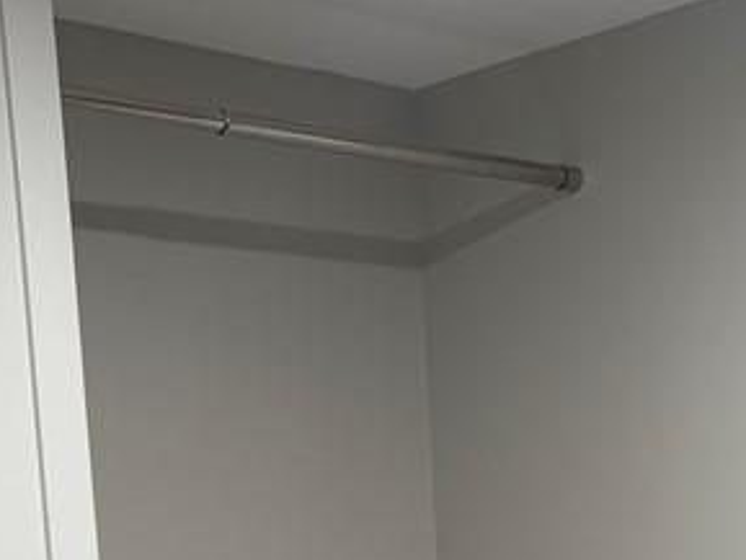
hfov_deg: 21.0
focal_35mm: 92
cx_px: 601
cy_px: 903
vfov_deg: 14.7
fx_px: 1983
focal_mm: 5.96
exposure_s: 1/60
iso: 64
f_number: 1.6
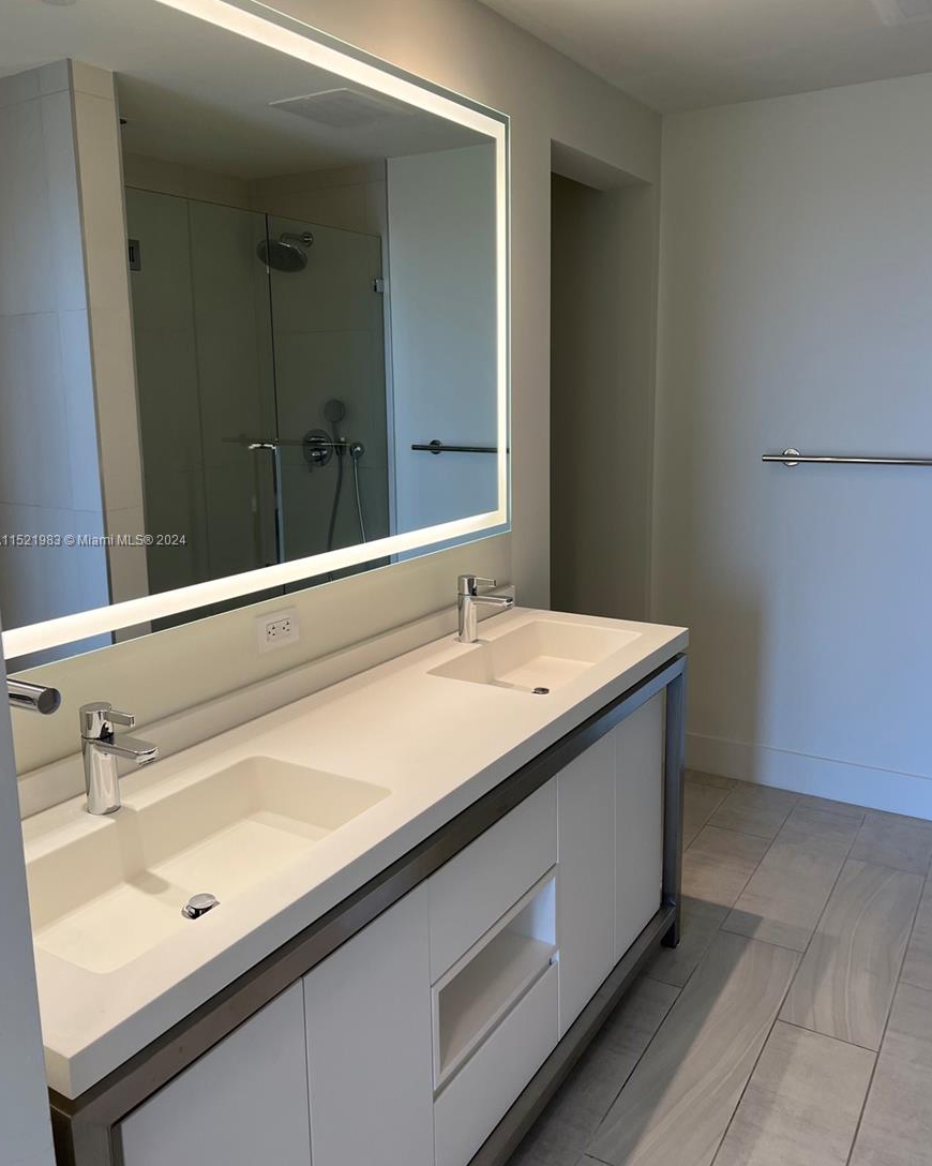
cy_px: 541
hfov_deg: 51.5
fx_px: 966
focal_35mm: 28
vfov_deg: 62.1
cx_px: 472
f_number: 1.5
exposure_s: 1/120
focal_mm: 5.7
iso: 40
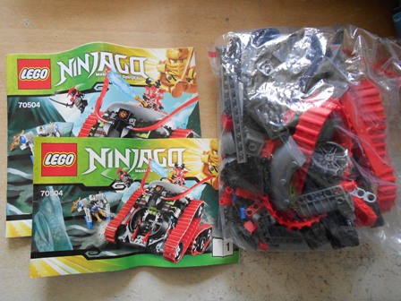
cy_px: 150
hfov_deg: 67.3
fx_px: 301
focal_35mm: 26
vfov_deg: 53.1
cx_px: 200
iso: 320
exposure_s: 1/30
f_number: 3.2
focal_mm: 4.6
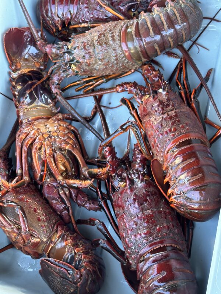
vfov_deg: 39.7
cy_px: 147
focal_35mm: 48
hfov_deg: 30.3
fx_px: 409
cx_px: 110
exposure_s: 1/60
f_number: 1.78
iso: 160
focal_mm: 6.86
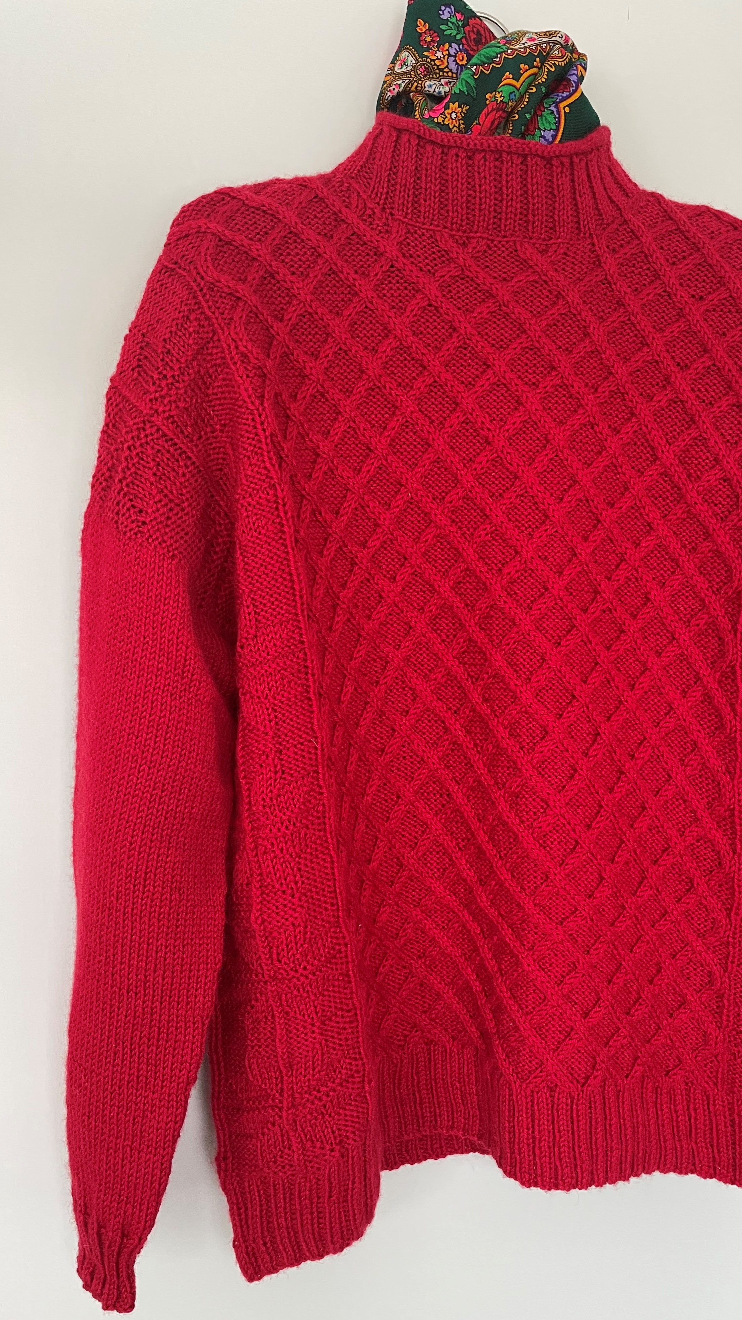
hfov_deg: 40.0
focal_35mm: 29
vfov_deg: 66.1
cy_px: 674
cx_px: 454
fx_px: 1014
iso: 125
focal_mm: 4.2
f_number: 1.6
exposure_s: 1/60
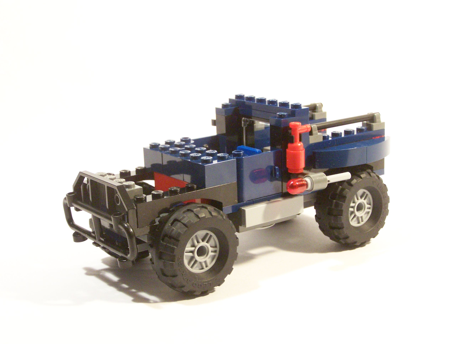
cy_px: 172
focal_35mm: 64
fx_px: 849
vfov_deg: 22.9
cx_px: 230
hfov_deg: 30.3
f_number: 3.2
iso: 400
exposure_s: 1/30
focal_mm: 10.7
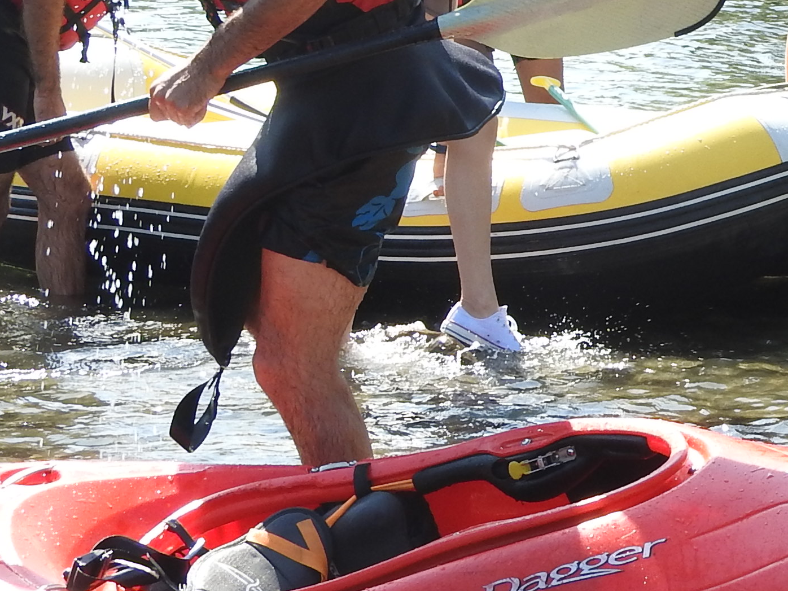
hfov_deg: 11.7
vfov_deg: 9.0
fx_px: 3756
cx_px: 927
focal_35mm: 165
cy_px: 50
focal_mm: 9
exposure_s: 1/320
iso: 100
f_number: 4
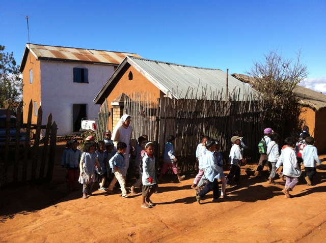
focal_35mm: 35
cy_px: 122
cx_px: 163
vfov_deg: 40.6
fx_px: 329
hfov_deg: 52.7
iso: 80
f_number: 2.8
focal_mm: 3.85
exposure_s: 1/1117
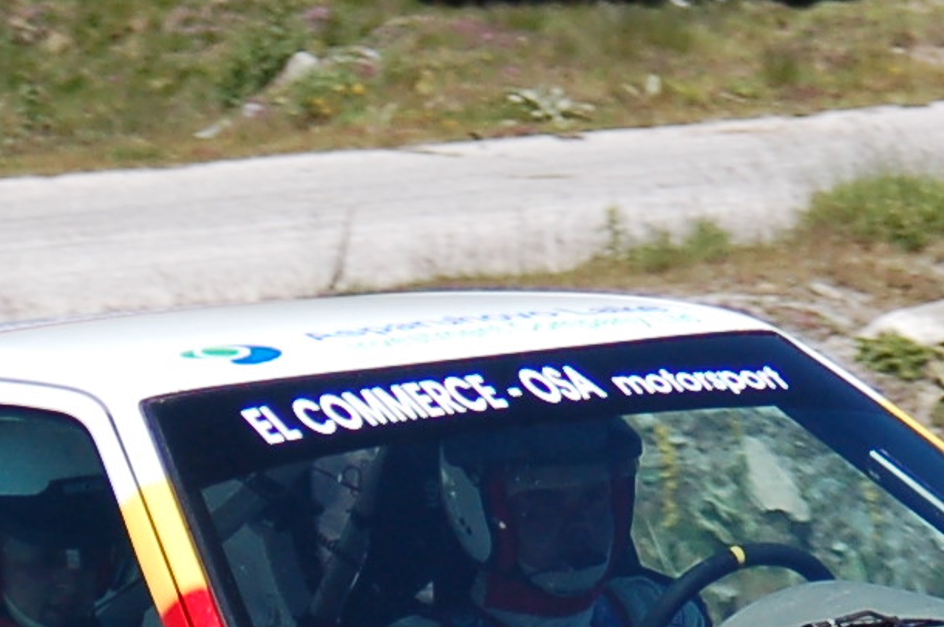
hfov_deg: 3.5
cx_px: 933
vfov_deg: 2.3
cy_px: 740
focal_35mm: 591
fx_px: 15481
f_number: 5.6
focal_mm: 80
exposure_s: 1/1000
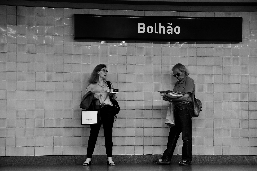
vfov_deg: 12.2
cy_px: 86
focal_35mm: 112
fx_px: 799
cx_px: 128
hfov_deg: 18.3
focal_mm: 75
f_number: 6.3
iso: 800
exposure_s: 1/40
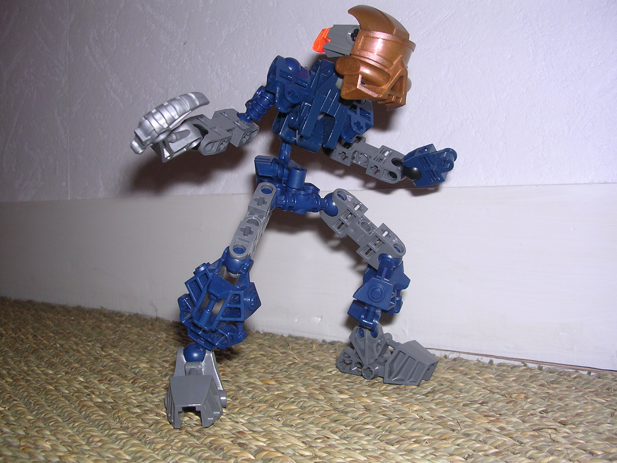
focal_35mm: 38
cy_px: 232
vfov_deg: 37.7
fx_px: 677
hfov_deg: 49.0
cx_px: 308
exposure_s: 1/60.1
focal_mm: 5.8
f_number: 2.8
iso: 100
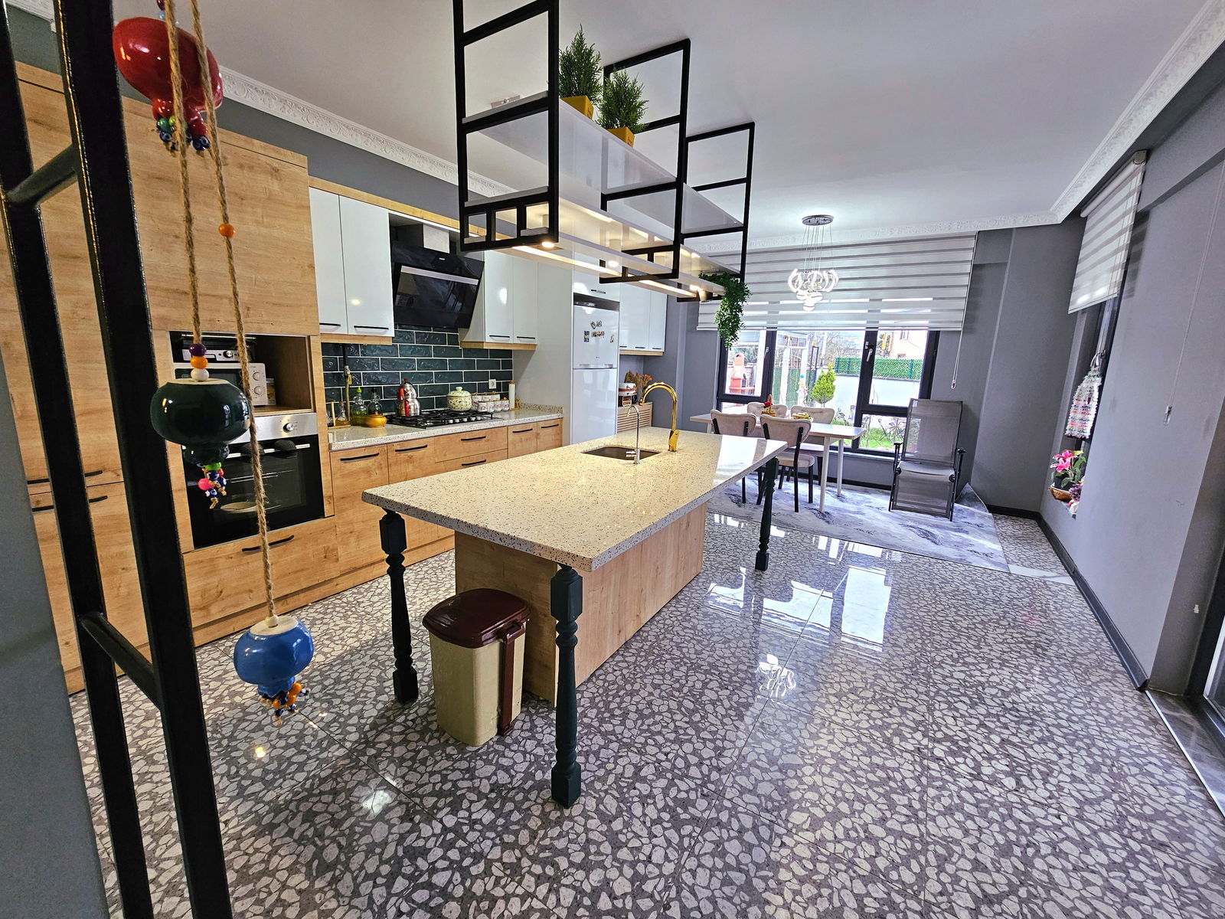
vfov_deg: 89.9
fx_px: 460
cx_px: 612
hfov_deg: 106.2
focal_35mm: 13
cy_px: 460
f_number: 2.2
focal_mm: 2.2
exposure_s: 1/50.3
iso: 125
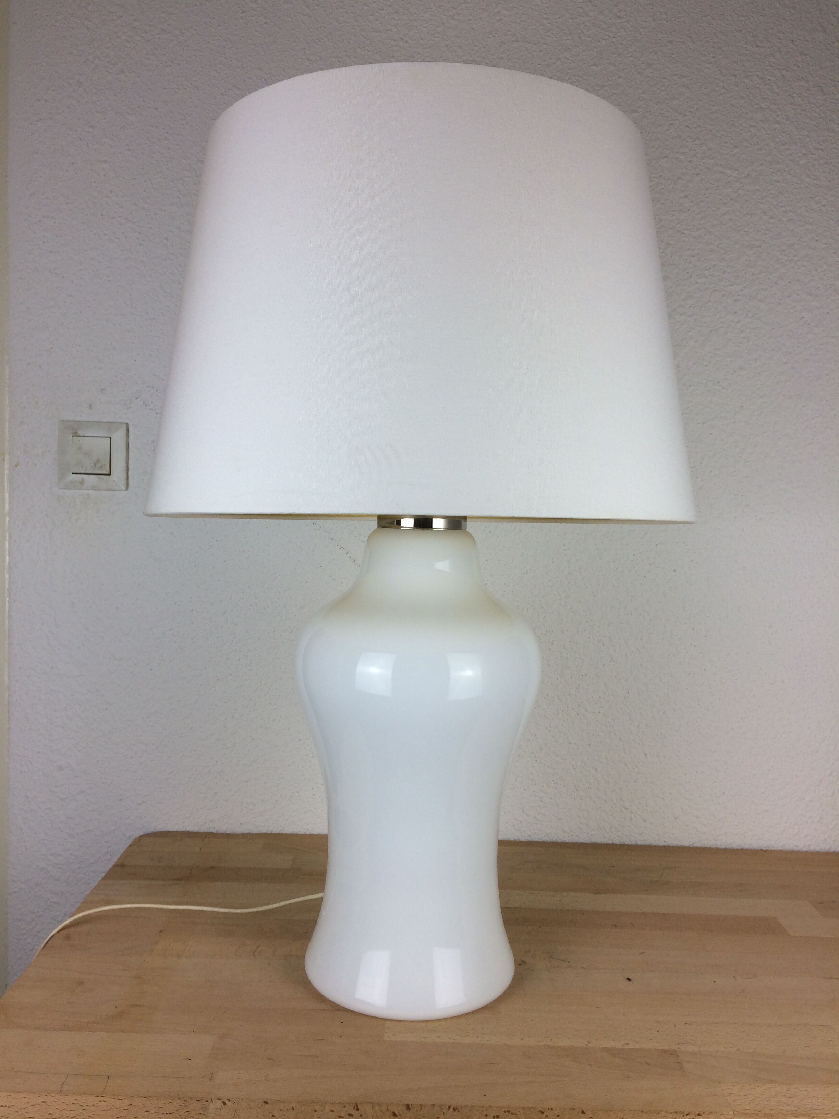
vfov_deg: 61.7
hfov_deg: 48.2
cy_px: 560
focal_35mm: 29
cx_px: 420
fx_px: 937
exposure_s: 1/104
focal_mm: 4.15
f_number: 2.2
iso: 32
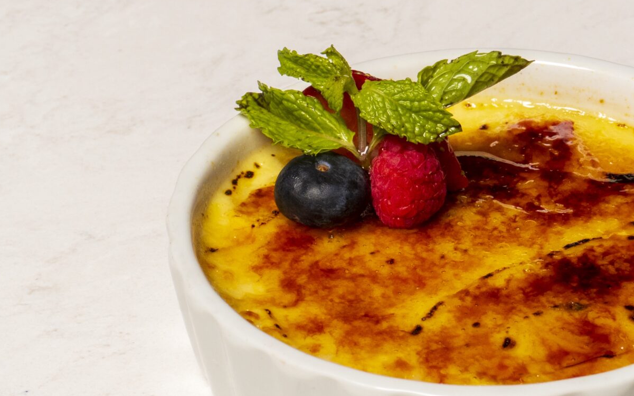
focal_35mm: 163
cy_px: 249
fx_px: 2816
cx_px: 482
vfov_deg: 8.0
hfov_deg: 12.8
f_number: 11
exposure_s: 1/400
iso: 800
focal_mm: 50
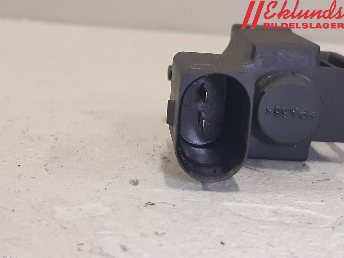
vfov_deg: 53.1
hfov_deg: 67.3
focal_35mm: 26
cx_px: 172
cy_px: 129
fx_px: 258
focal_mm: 3.93
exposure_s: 1/50
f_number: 1.7
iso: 200
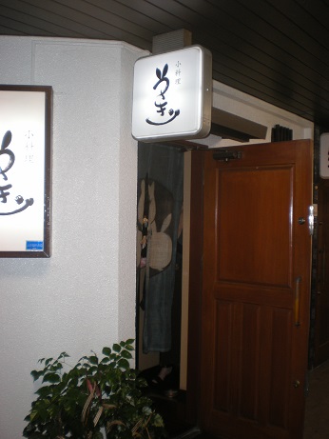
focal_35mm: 38
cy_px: 220
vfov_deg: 49.0
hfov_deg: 37.7
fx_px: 481
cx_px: 164
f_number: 3.1
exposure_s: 1/30
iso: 97
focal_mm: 6.3
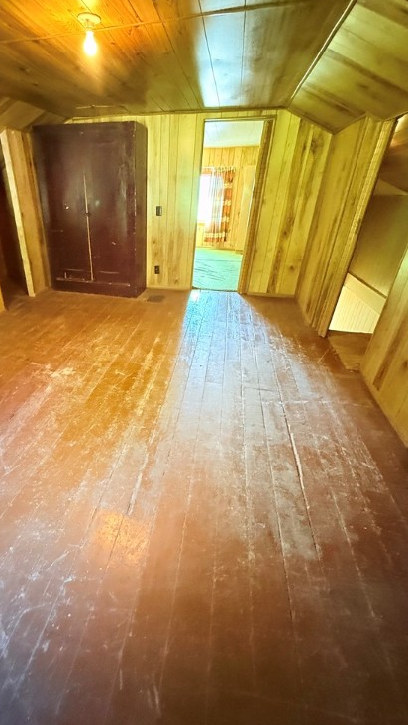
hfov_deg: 65.7
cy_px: 354
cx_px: 144
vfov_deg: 99.3
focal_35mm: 16
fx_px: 308
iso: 1250
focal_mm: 2.22
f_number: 2.2
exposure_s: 1/40
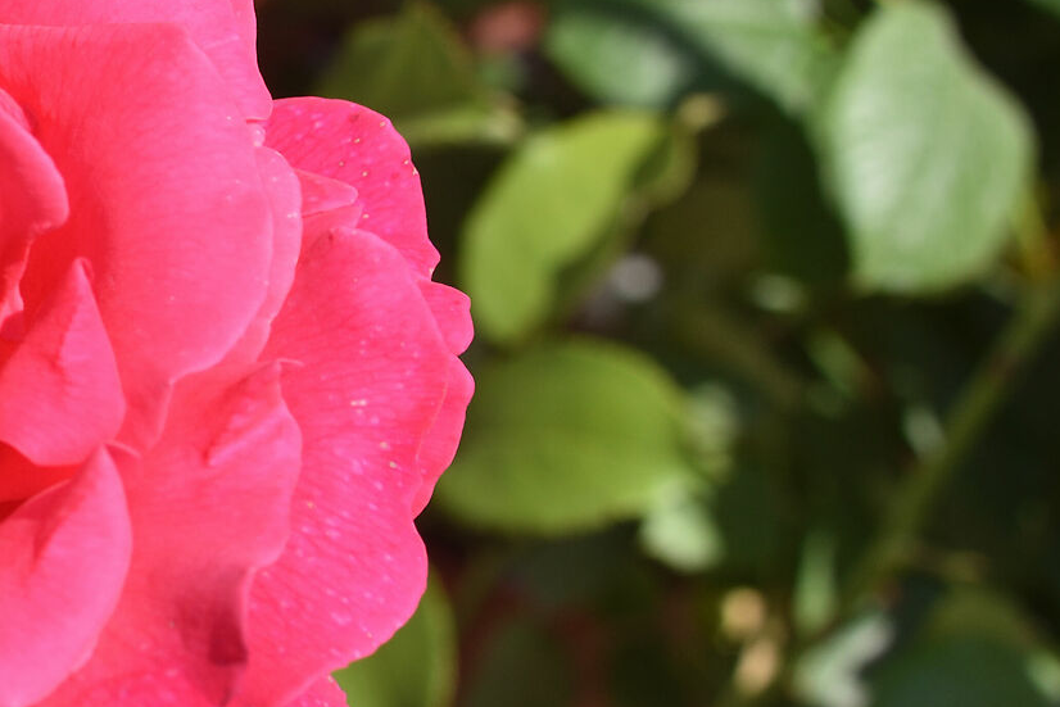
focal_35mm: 152
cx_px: -164
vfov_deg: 9.0
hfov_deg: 13.2
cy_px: 321
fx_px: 4489
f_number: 7.1
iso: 100
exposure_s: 1/500
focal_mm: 35
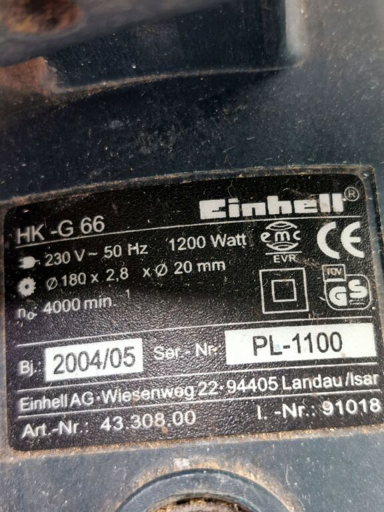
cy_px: 256
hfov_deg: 26.1
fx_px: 828
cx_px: 192
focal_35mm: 56
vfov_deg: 34.3
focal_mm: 5.56
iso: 200
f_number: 1.6
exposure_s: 1/100
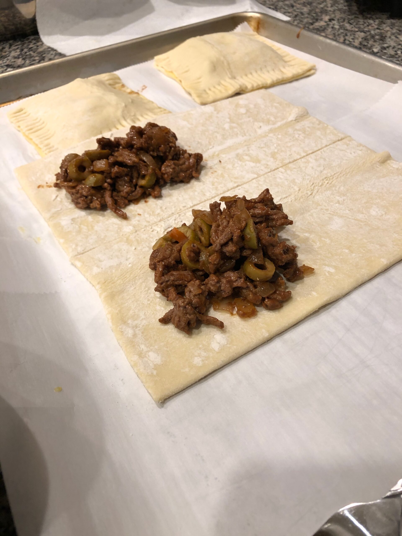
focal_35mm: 28
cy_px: 268
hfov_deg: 49.7
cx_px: 201
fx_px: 434
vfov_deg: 63.4
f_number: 1.8
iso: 40
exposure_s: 1/24
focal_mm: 3.99
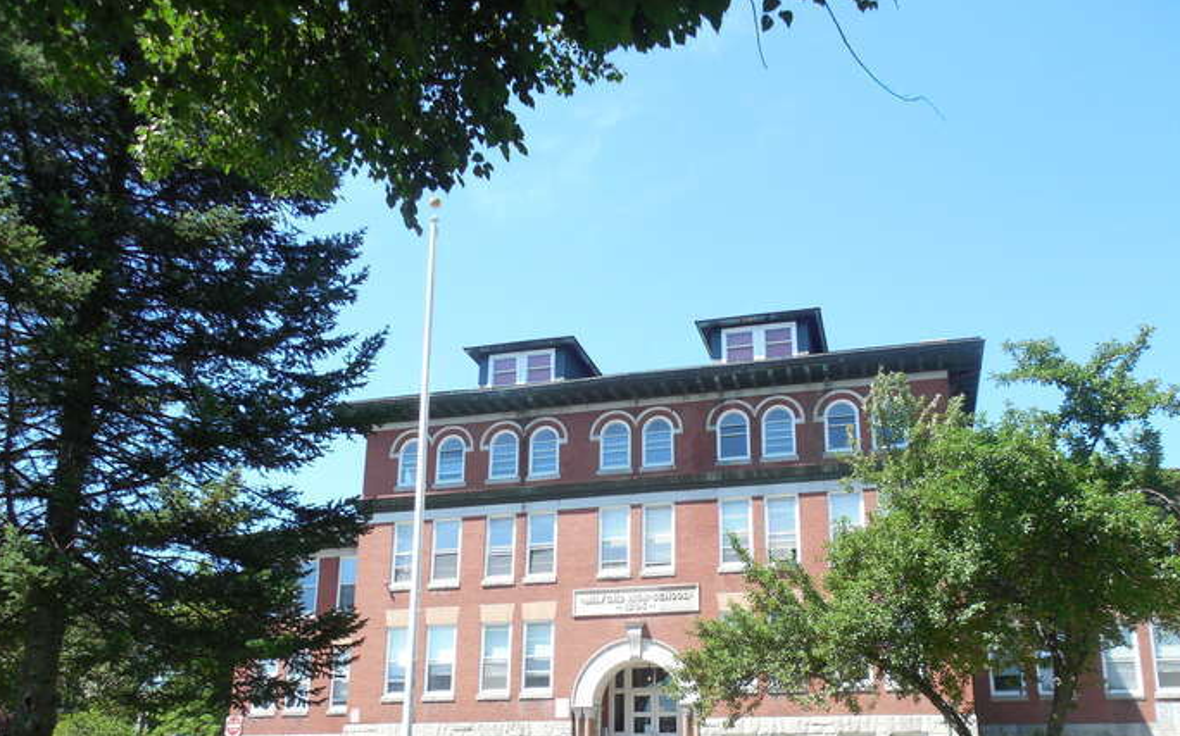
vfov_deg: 39.9
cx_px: 643
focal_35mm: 31
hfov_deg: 61.1
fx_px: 997
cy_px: 514
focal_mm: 4.5
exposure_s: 1/500
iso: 125
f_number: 3.3
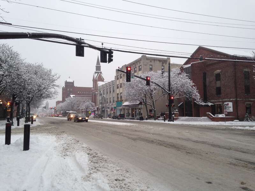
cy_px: 96
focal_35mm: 33
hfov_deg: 55.4
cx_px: 128
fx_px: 243
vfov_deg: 42.9
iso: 64
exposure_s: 1/120
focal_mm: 4.12
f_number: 2.4
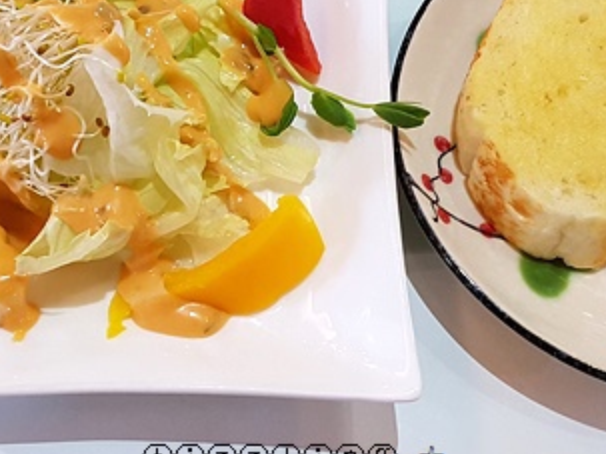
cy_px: 180
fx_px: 962
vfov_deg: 26.5
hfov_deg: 34.9
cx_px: 286
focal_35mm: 55
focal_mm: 4.2
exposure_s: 1/24
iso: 250
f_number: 1.7
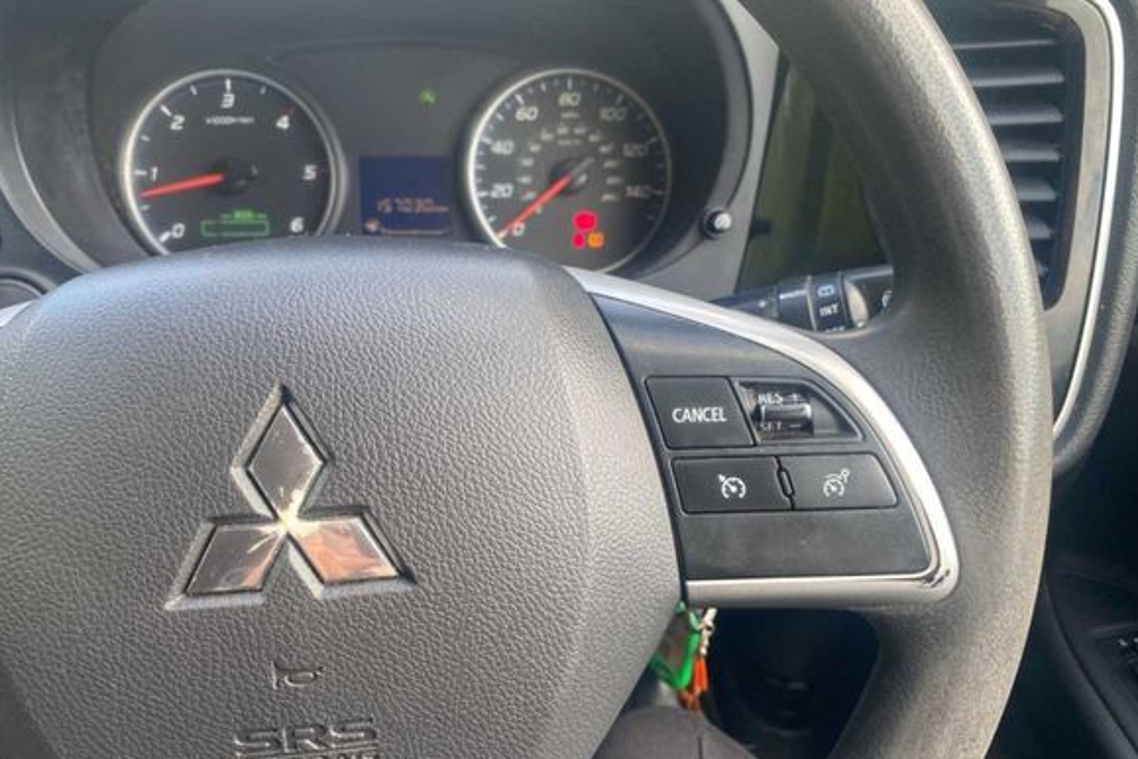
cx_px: 570
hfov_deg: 65.5
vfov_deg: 46.4
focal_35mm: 28
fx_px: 885
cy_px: 411
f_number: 1.8
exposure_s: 1/121
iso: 80
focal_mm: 4.25
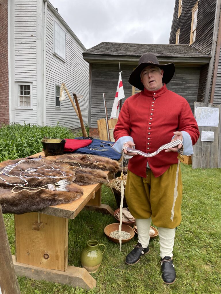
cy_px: 147
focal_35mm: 26
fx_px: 221
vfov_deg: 67.3
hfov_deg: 53.1
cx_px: 110
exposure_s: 1/306
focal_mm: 4.2
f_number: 1.6
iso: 32
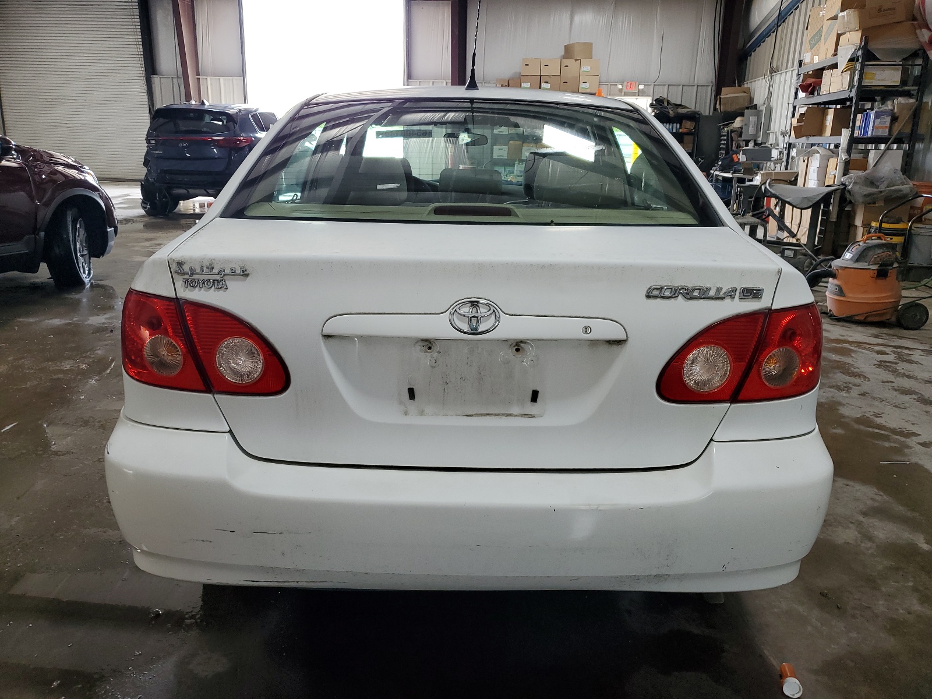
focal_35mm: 26
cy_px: 350
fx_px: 700
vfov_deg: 53.1
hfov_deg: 67.3
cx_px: 466
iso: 73
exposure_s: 1/120
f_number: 1.5
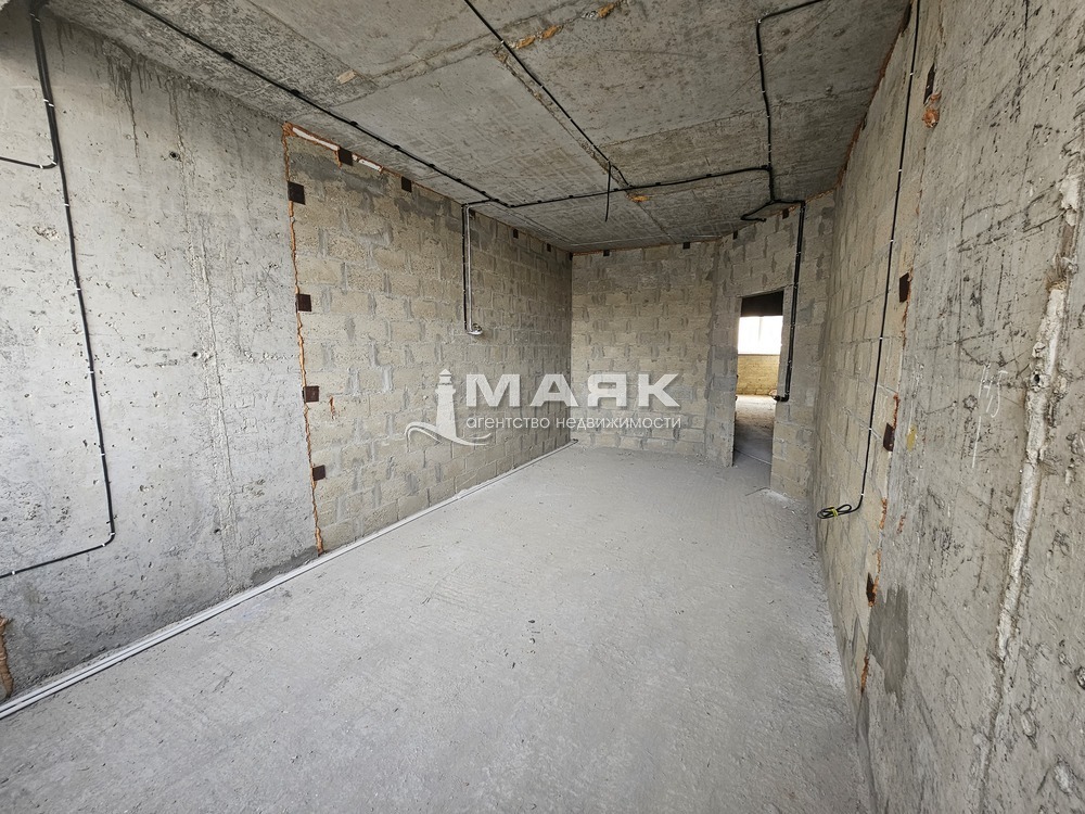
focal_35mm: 13
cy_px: 407
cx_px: 542
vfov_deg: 89.9
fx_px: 407
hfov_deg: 106.2
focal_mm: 2.2
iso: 125
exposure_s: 1/50
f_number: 2.2
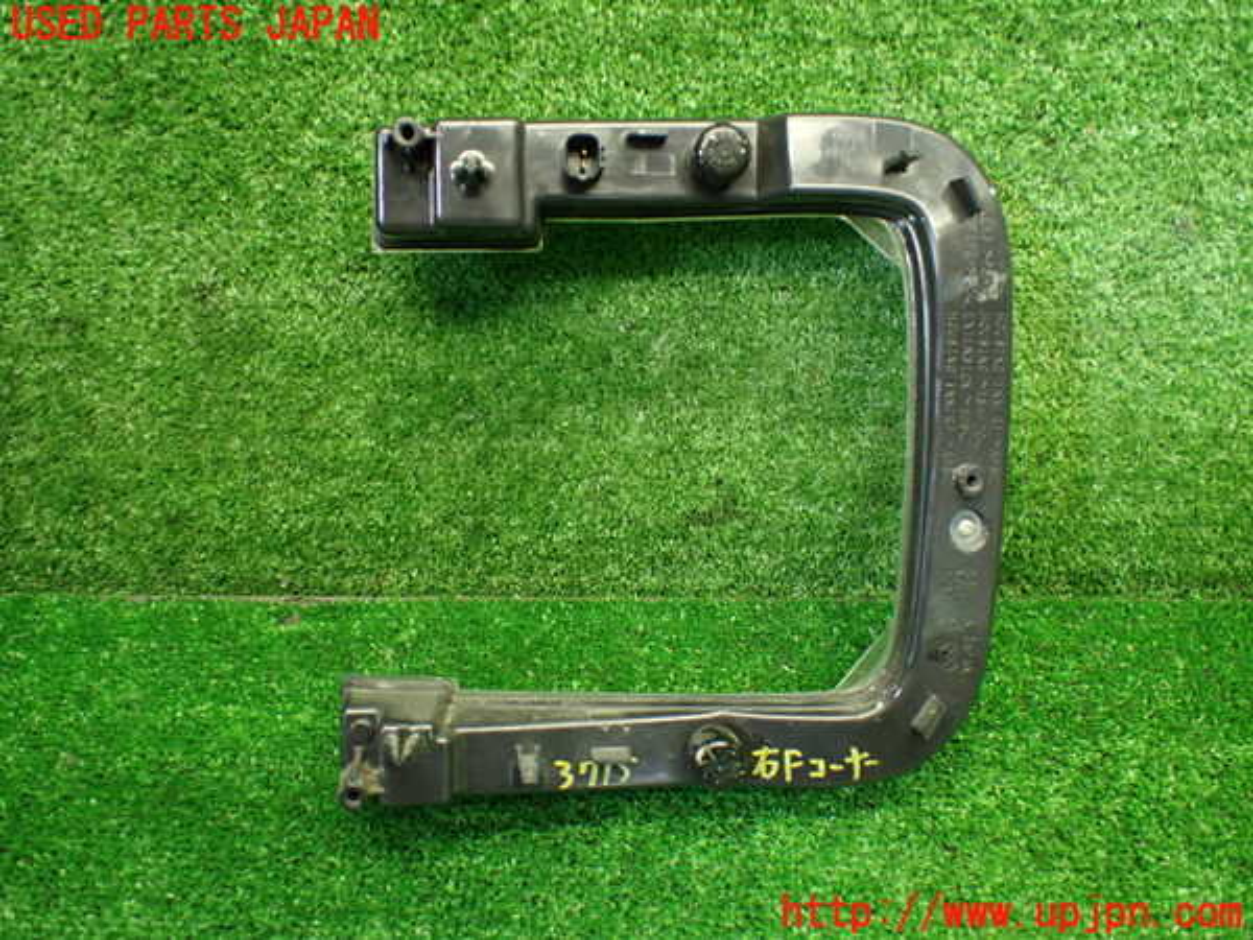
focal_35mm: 30
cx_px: 626
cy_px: 470
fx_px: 1086
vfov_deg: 46.8
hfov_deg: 60.0
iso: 800
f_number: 2.3
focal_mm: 5.4
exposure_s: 1/100
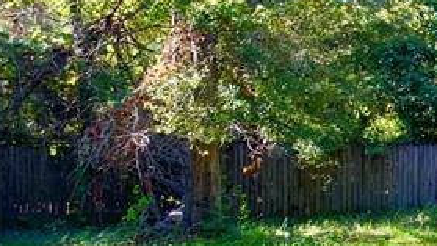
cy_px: 185
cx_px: 711
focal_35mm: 104
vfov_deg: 11.6
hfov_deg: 17.7
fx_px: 1205
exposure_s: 1/166
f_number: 1.8
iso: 25
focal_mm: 4.25
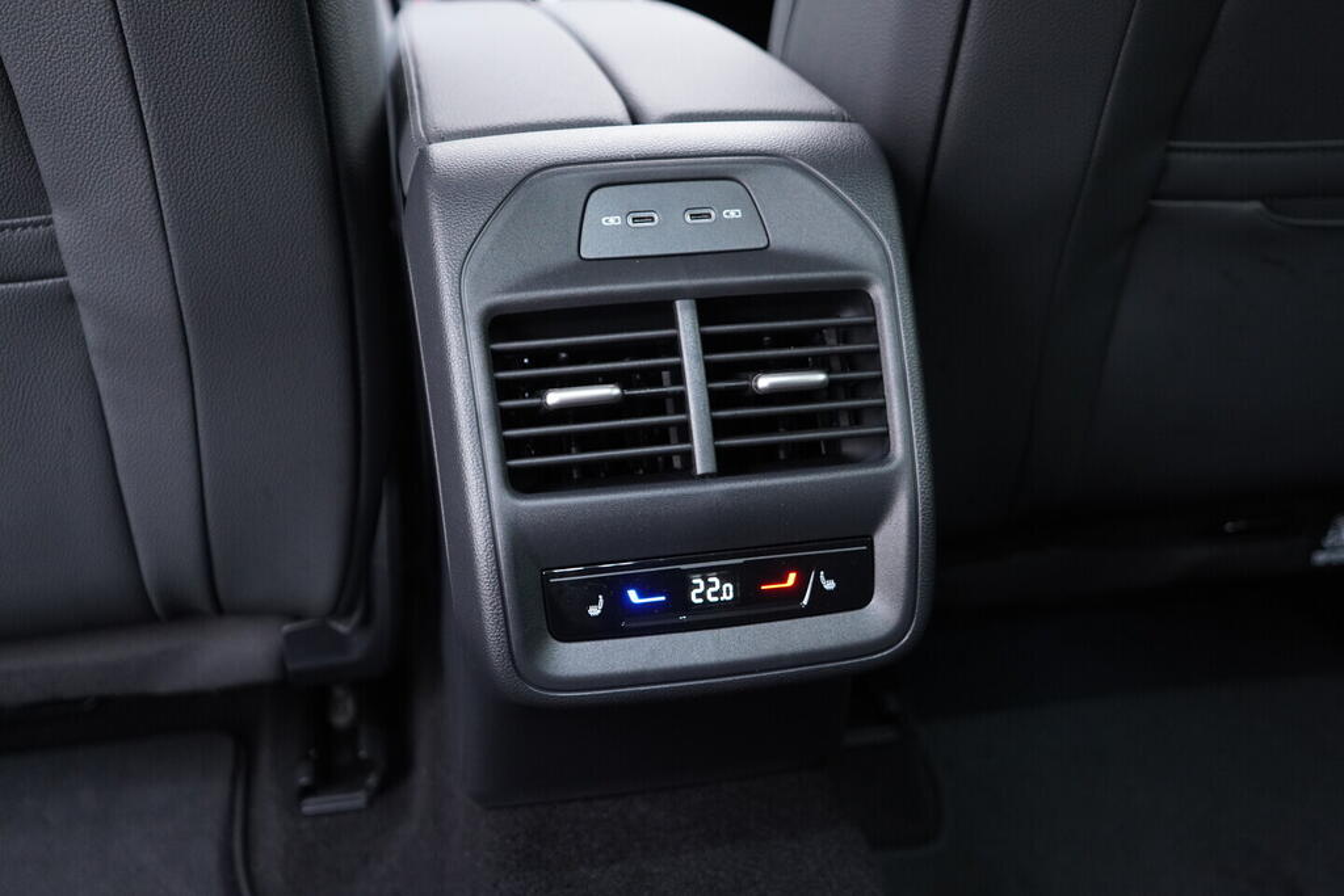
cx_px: 672
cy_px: 448
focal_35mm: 36
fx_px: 1344
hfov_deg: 53.1
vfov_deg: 36.9
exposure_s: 1/40
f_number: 2.8
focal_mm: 24
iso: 800
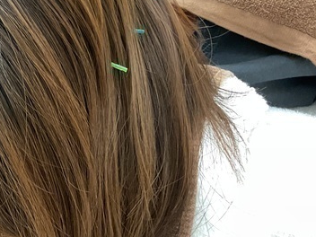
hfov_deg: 27.5
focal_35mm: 66
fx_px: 602
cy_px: 19
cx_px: -8
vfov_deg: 21.7
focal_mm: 3
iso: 500
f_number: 1.8
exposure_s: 1/30
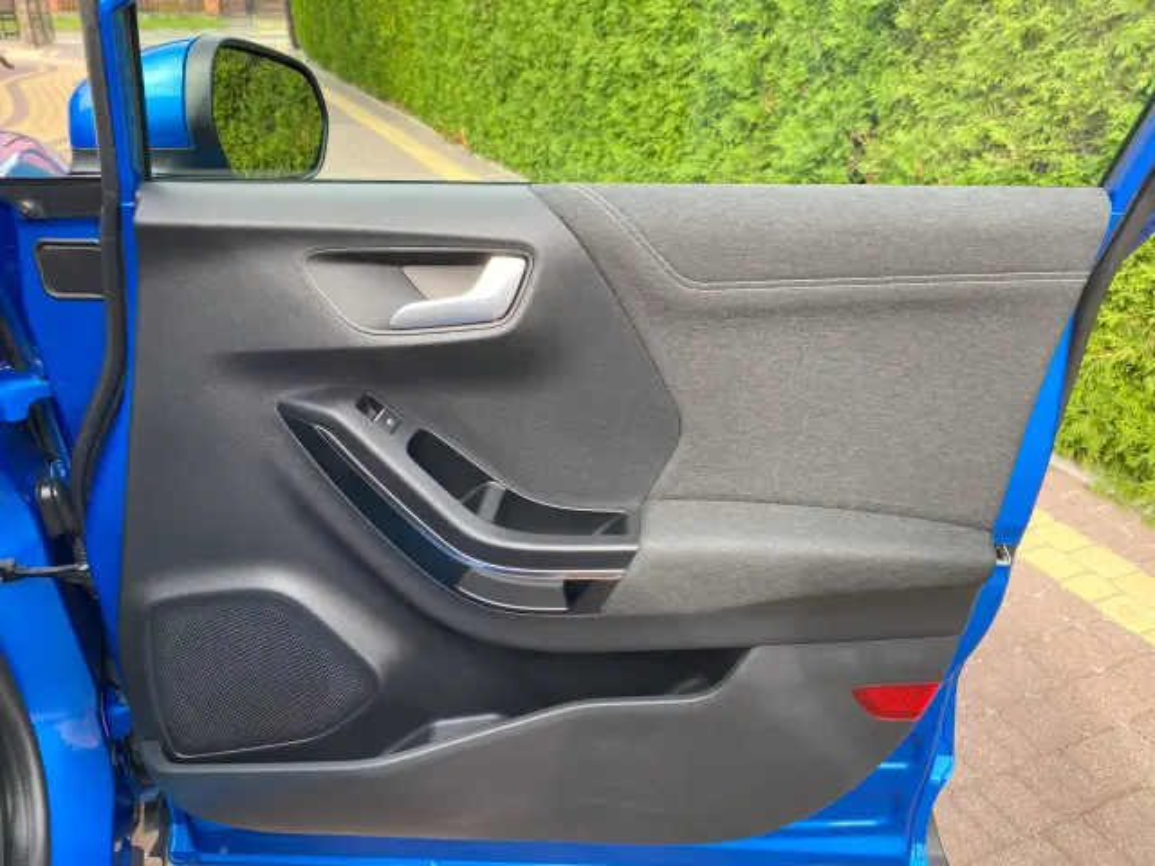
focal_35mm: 26
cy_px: 433
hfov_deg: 67.3
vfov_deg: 53.1
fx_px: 868
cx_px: 578
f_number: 1.8
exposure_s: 1/121
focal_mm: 4.25
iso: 40
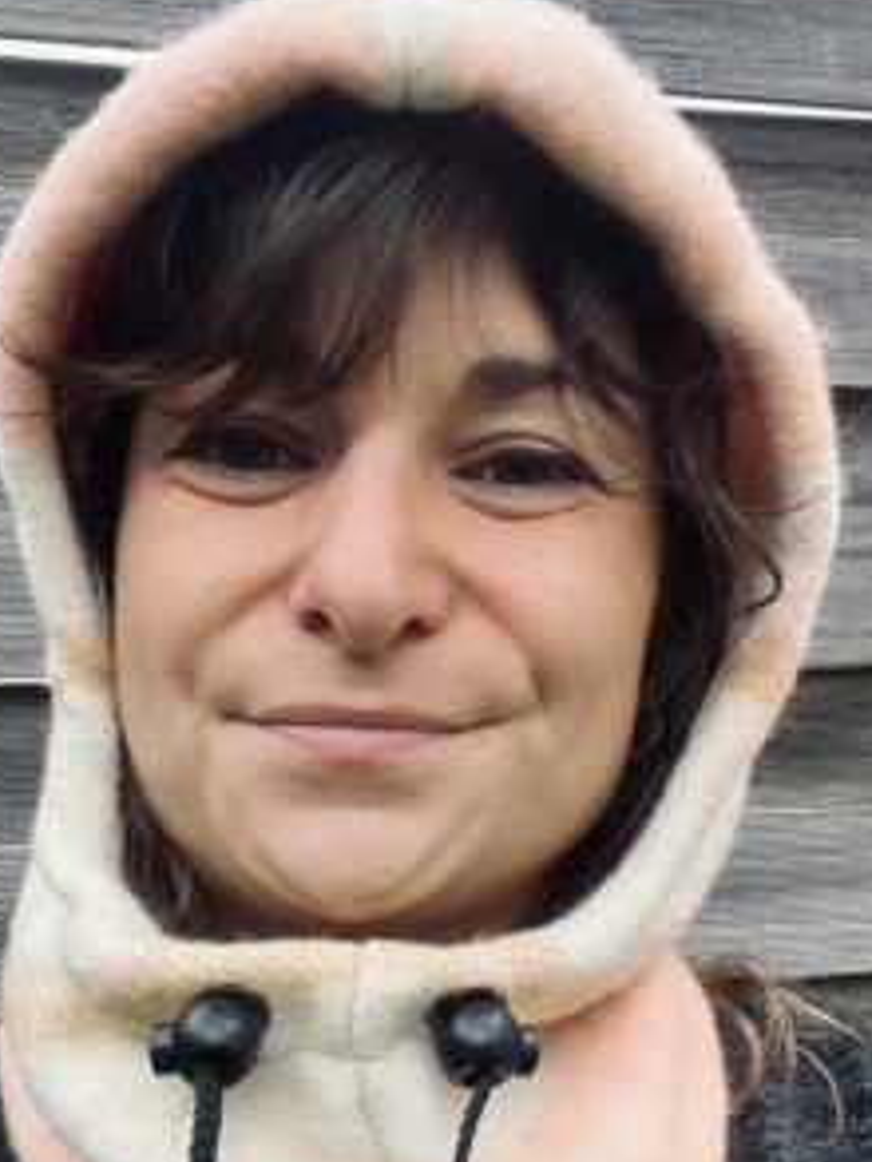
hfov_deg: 35.1
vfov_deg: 45.3
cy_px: 734
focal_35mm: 41
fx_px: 1376
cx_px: 472
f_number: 2.2
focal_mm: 2.71
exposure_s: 1/108
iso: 100
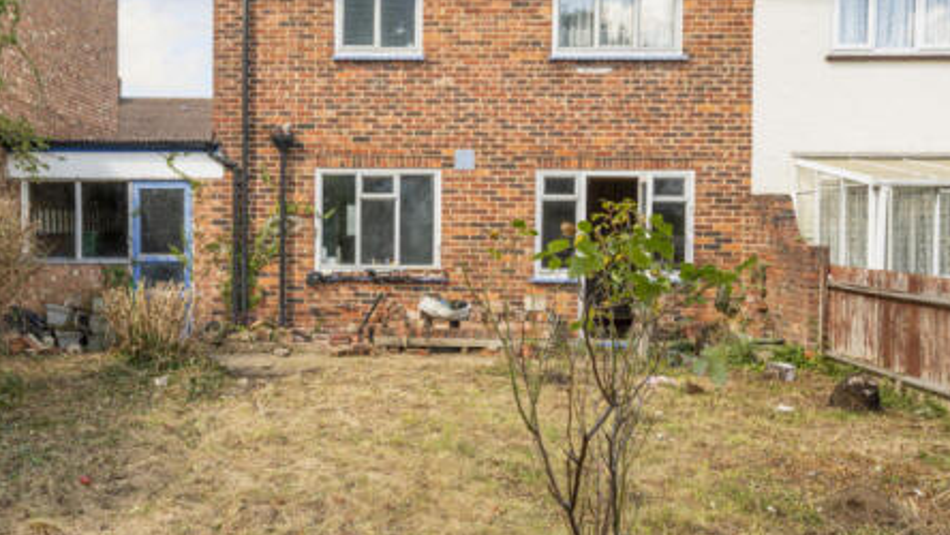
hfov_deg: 57.1
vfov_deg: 33.4
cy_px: 86
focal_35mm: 34
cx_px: 338
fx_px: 857
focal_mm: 22
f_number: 8
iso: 200
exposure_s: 1/100
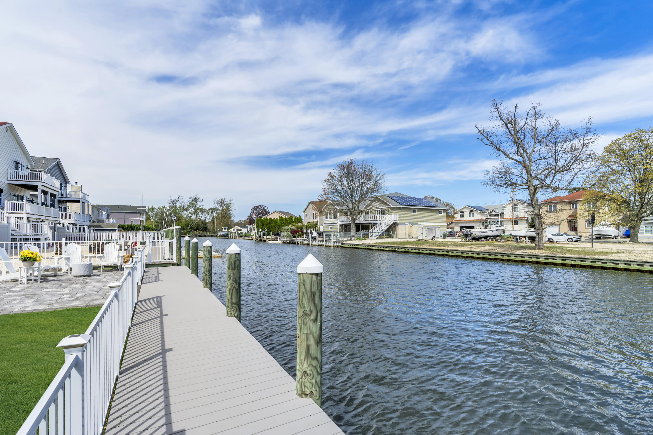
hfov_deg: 93.3
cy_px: 230
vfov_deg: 70.4
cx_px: 331
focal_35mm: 17
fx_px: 308
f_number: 8
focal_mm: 16
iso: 200
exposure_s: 1/800
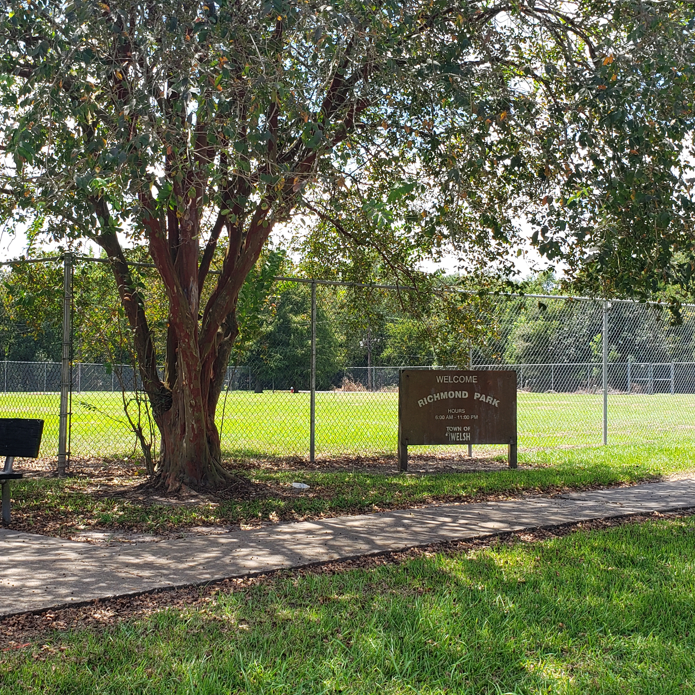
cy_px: 351
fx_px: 704
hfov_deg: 52.4
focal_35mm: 31
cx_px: 308
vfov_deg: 52.5
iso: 50
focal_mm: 4.3
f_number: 2.4
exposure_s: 1/449
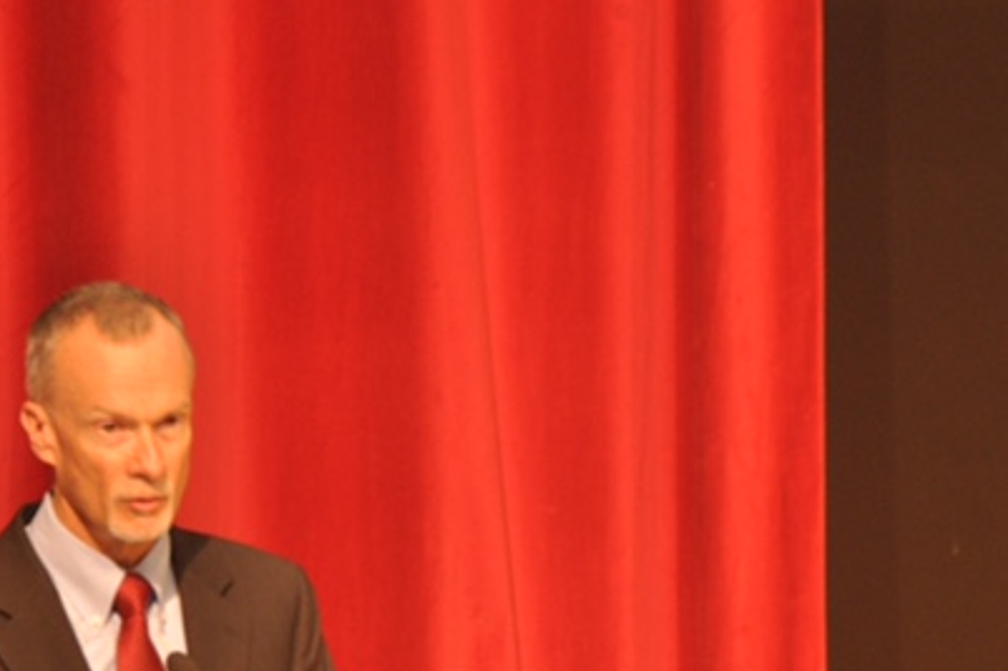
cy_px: 415
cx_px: 211
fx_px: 13406
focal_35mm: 479
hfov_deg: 4.3
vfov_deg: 2.9
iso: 800
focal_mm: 200
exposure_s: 1/8
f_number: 16
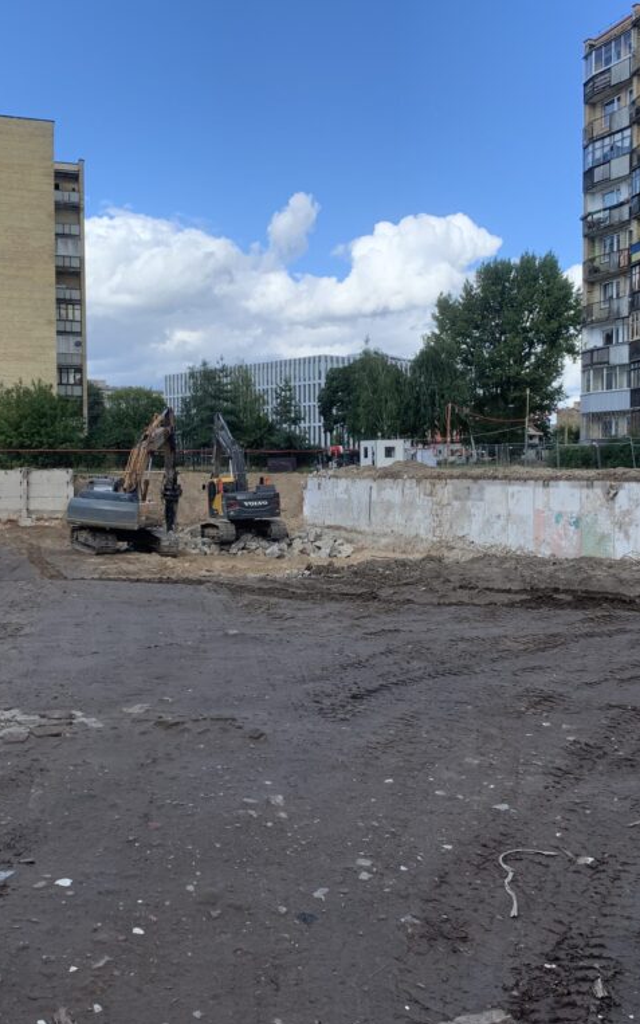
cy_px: 514
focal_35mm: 37
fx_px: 1032
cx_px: 309
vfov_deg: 52.7
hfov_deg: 34.4
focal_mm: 4.25
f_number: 1.8
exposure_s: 1/871
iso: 25
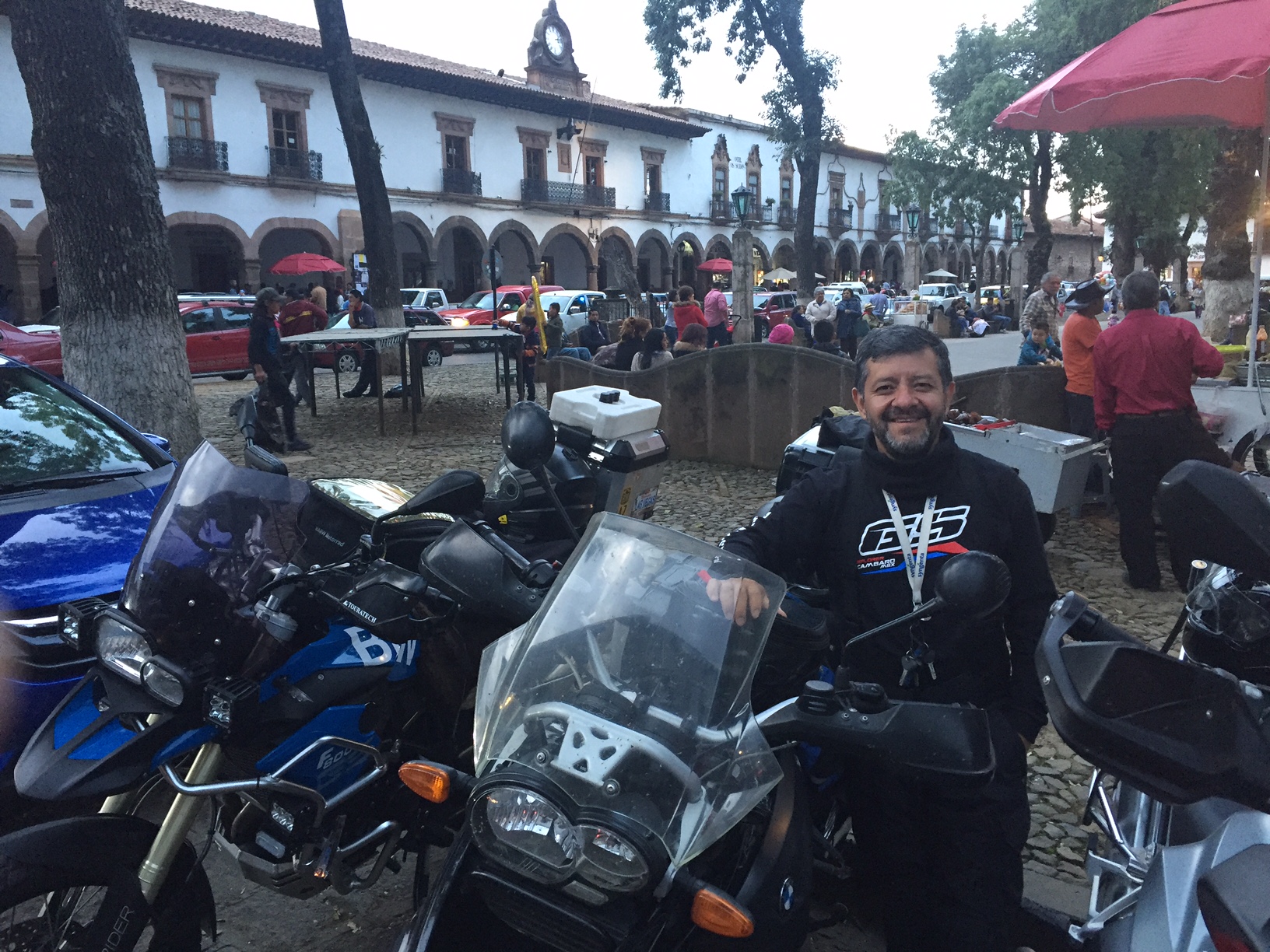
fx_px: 1064
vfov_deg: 48.2
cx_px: 635
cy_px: 476
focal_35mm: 29
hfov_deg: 61.7
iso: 160
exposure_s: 1/30
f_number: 2.2
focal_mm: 4.15
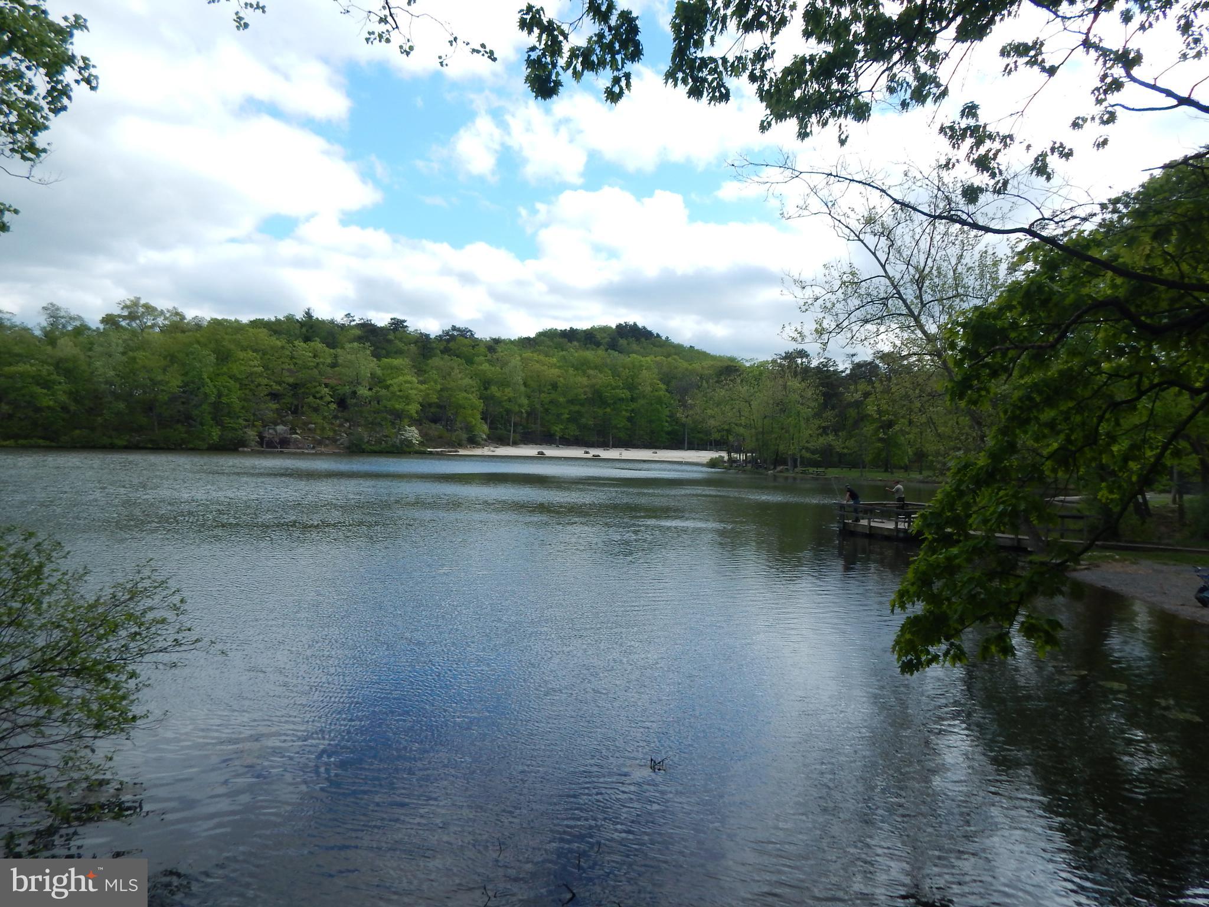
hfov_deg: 76.4
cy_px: 454
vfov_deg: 61.1
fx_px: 768
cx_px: 604
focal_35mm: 22
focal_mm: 4
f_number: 6
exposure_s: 1/400
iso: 125
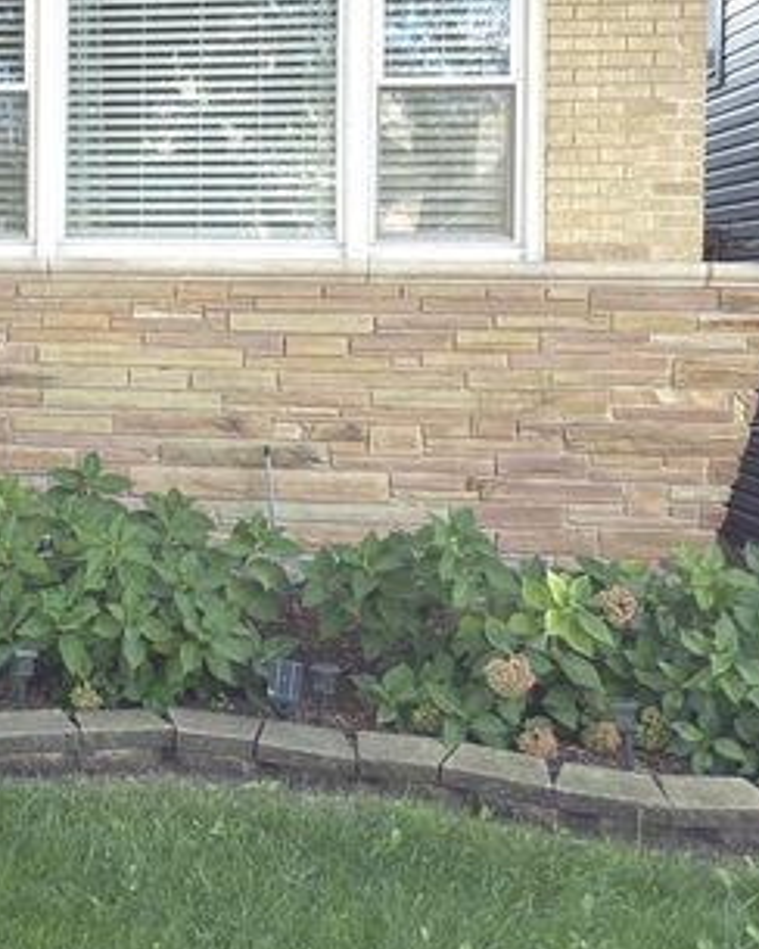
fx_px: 1320
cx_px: -6
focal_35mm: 47
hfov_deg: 29.8
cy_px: 285
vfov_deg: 38.9
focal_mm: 2.22
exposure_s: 1/189
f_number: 2.2
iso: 25
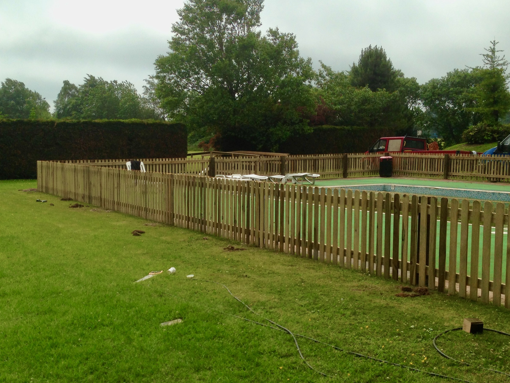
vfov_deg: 32.2
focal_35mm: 45
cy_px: 196
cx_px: 216
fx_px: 663
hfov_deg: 42.0
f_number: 2.4
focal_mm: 4.13
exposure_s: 1/1642
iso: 50
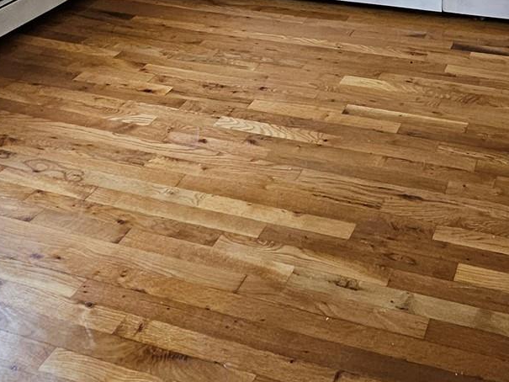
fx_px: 647
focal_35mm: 44
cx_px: 435
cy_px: -170
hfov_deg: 40.4
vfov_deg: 25.7
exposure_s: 1/60
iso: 125
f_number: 2.2
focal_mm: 1.74
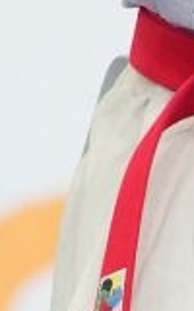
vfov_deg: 1.1
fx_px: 15811
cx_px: 221
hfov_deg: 0.7
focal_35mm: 1869
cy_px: 91
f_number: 2.8
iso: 1000
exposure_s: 1/500
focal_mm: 163
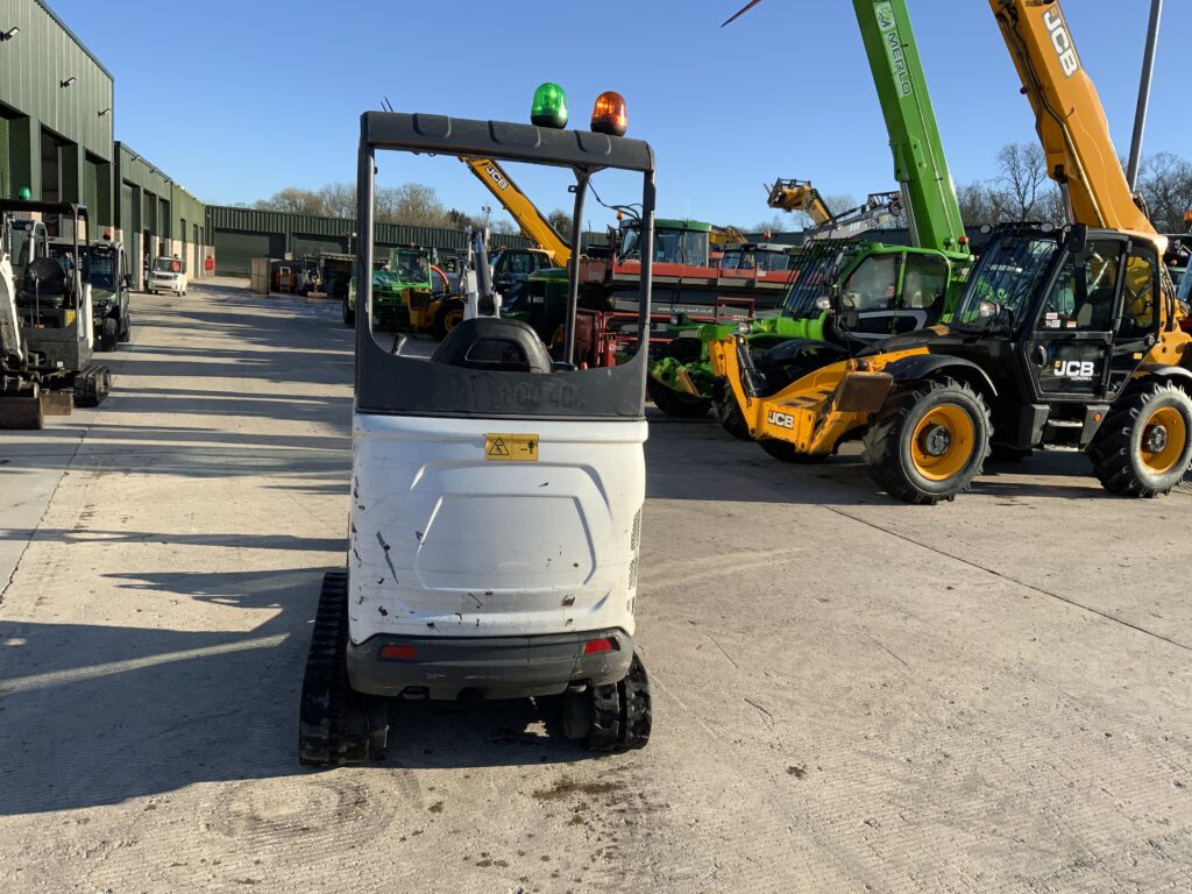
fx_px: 999
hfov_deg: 61.7
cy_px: 447
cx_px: 596
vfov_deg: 48.2
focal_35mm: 29
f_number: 1.8
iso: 16
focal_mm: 3
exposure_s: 1/1168
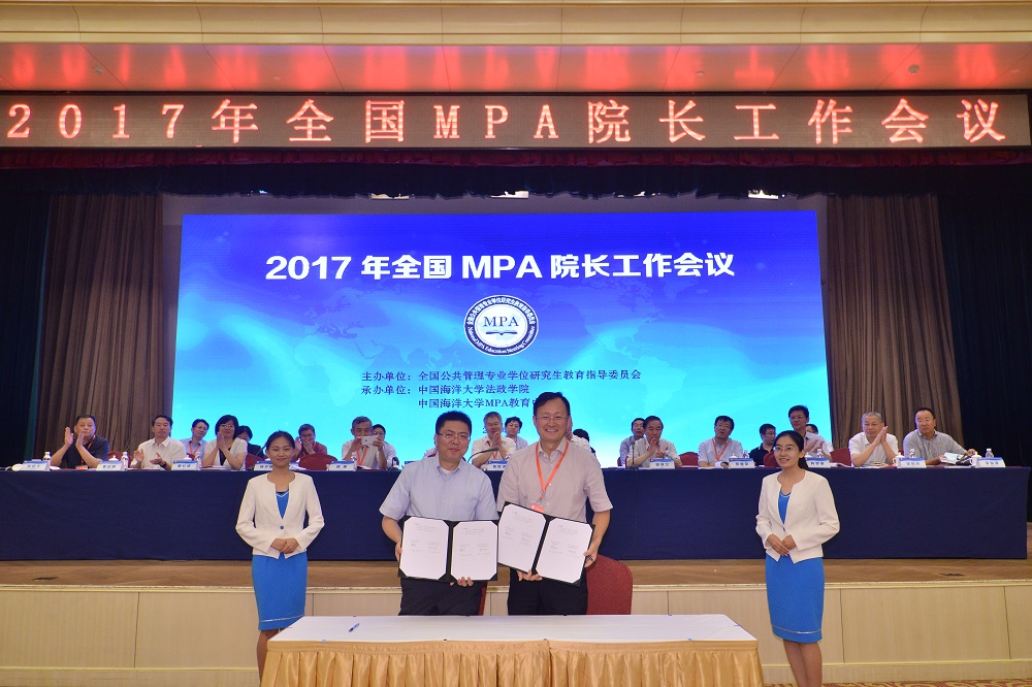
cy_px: 344
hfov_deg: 65.5
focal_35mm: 28
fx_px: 802
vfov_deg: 46.4
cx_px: 516
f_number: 7.1
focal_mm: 28
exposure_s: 1/100
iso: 1600
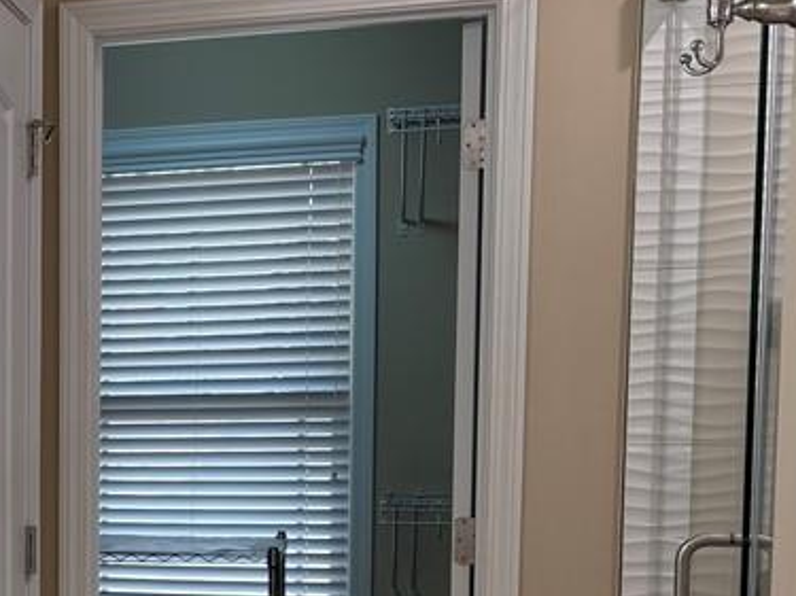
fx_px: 1632
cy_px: 518
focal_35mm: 71
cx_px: -153
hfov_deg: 24.8
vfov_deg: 20.4
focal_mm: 5.96
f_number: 1.6
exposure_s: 1/120
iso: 64
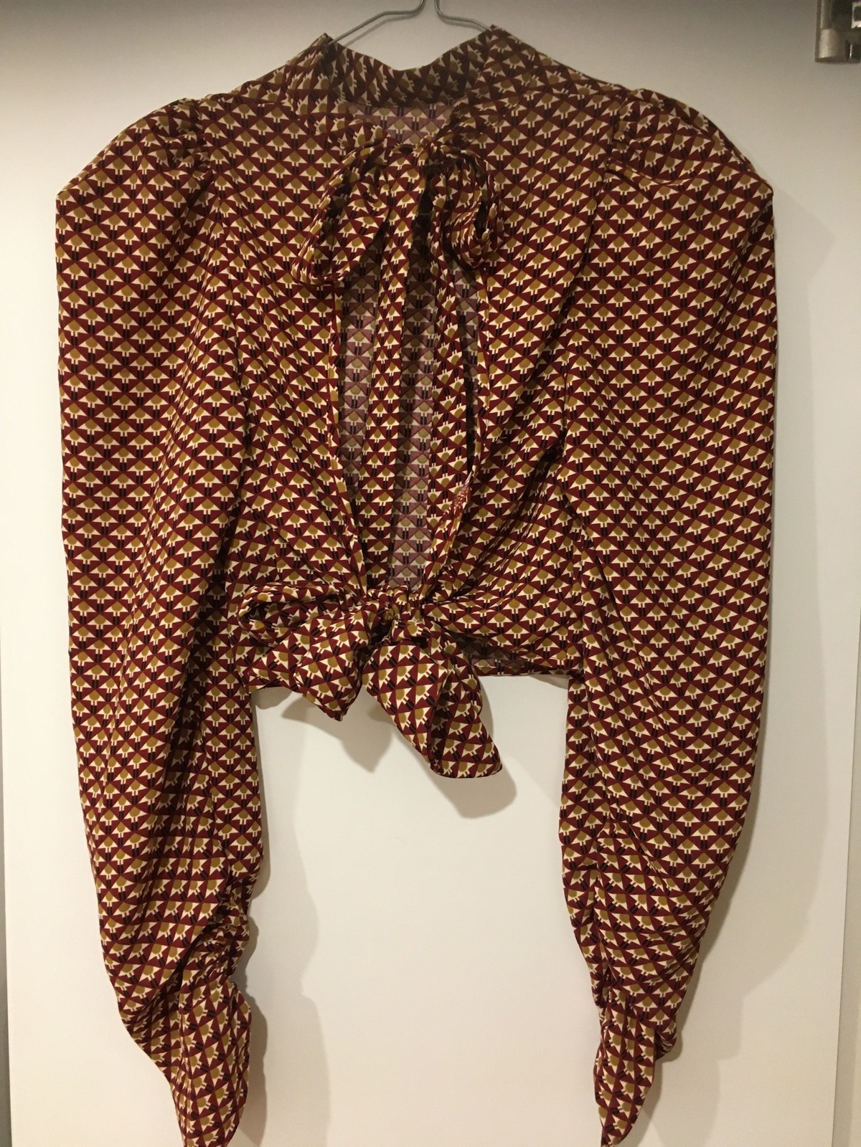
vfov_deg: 61.7
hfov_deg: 48.2
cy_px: 574
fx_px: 962
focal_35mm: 29
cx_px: 430
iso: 250
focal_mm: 4.15
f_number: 2.2
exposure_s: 1/33
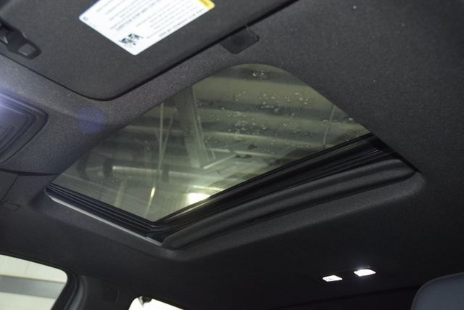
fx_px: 483
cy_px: 155
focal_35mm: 38
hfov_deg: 51.3
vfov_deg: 35.5
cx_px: 232
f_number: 3.8
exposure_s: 1/50
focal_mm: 25
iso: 2800
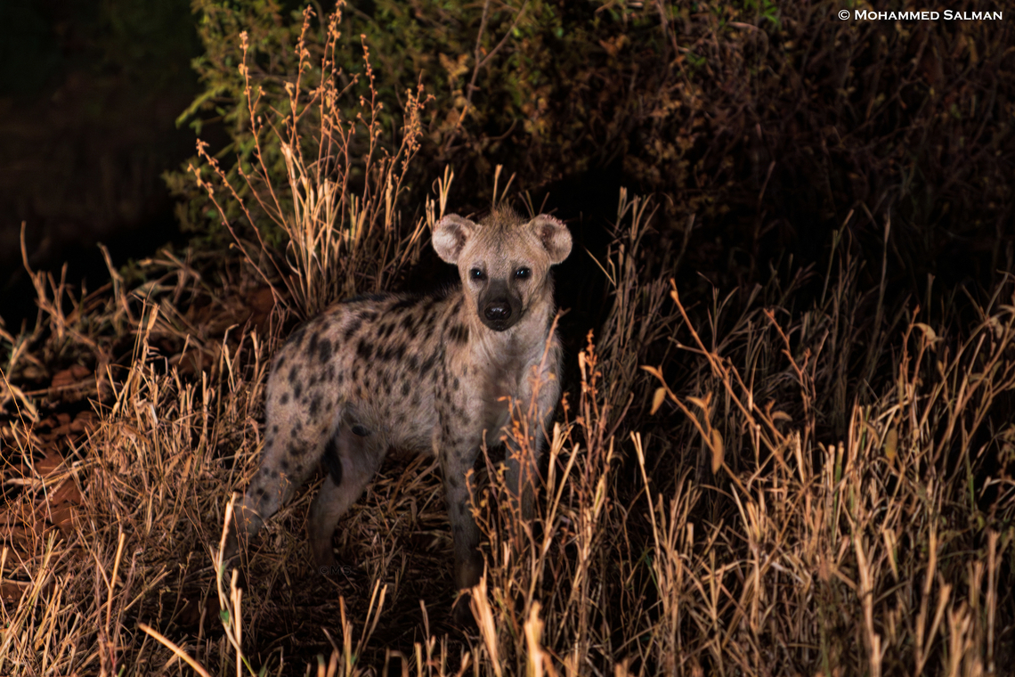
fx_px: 5779
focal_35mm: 205
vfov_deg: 6.7
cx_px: 508
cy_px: 338
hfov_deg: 10.0
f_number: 7.1
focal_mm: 205
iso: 2500
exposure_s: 1/8
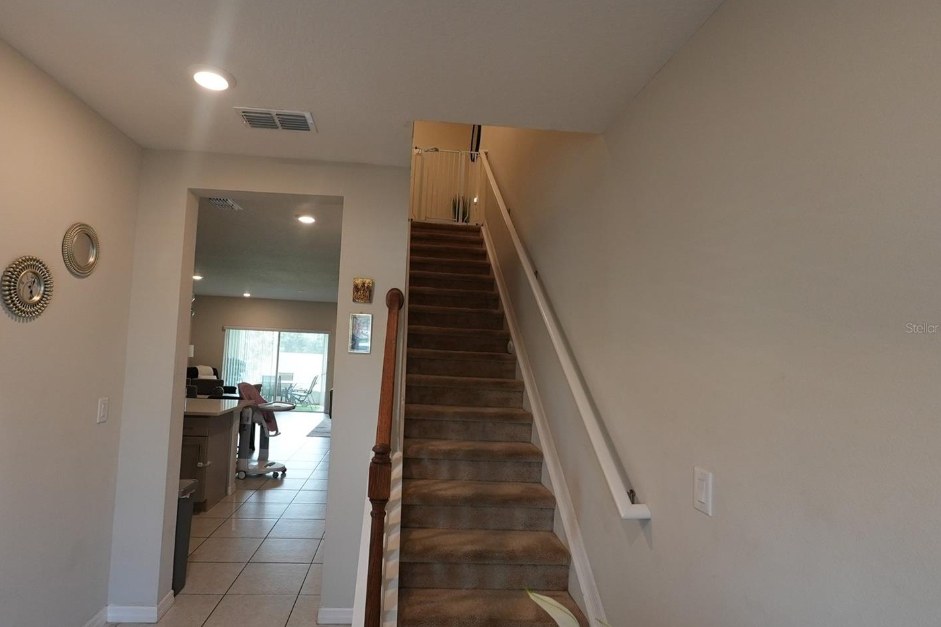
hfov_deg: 89.8
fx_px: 470
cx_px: 435
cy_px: 328
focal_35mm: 18
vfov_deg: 67.4
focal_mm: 11
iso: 1250
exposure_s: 1/160
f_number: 4
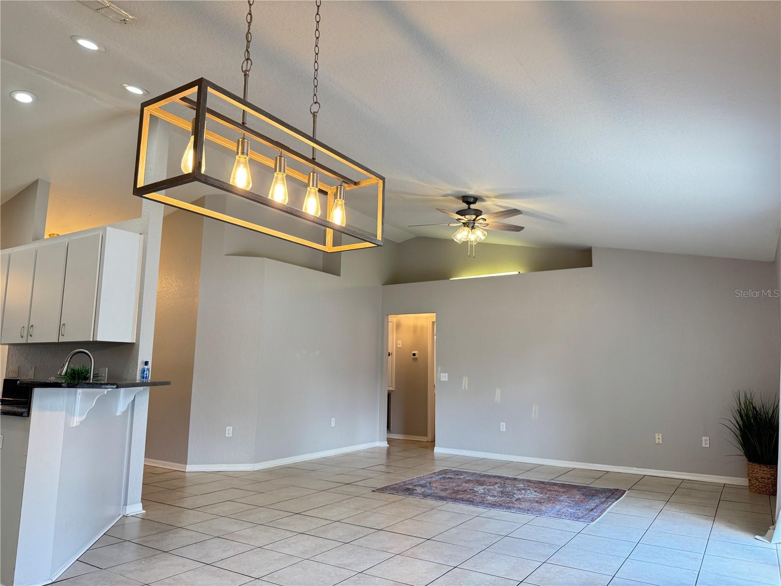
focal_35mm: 24
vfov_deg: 56.8
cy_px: 293
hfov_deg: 71.6
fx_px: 541
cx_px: 390
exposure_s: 1/120
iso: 160
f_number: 1.78
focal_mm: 6.76
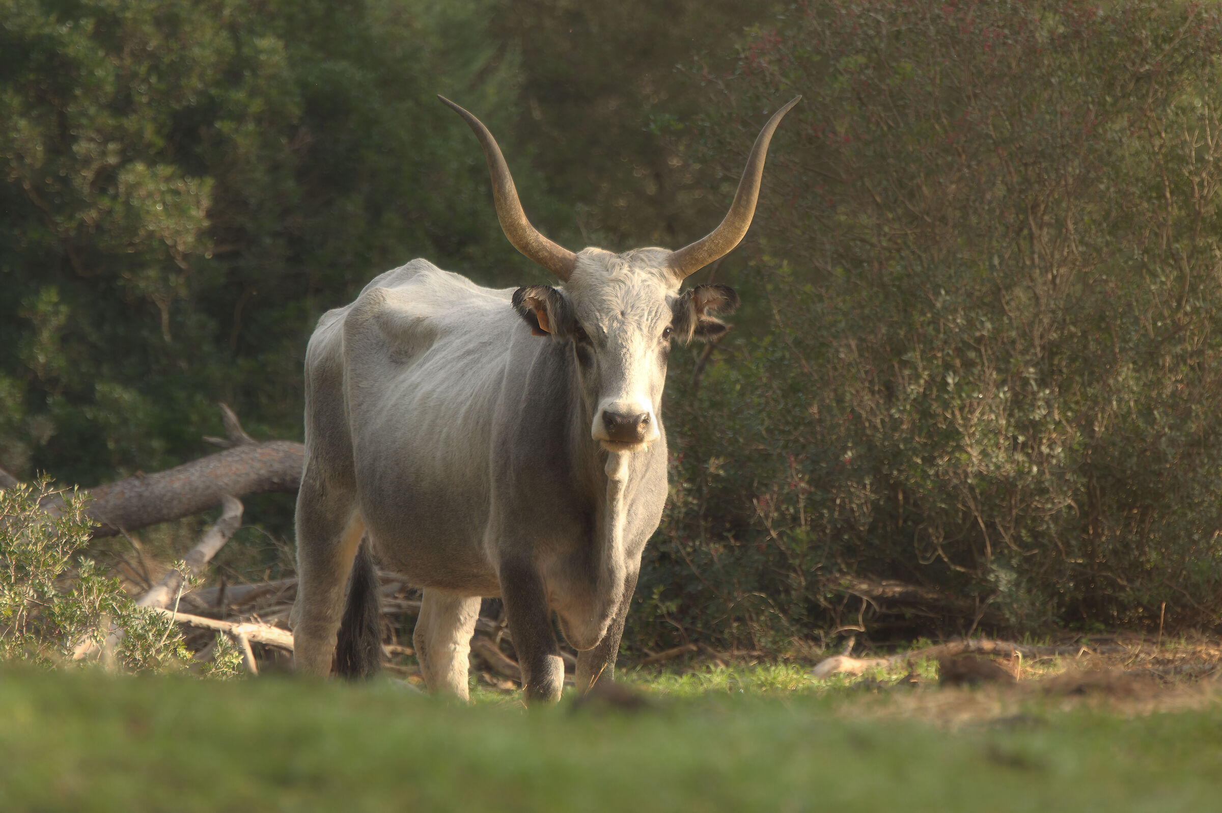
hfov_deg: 3.9
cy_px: 406
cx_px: 611
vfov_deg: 2.6
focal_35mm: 525
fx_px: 17806
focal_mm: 350
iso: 400
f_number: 5.6
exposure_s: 1/320
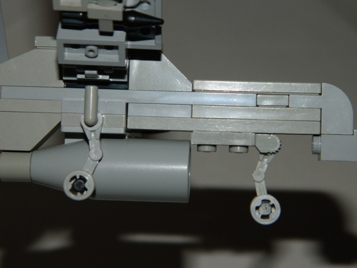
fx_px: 1062
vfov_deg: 14.4
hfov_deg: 19.1
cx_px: 178
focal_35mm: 103
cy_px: 134
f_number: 12.6
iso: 200
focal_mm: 18.6
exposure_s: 1/60
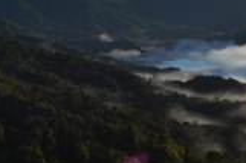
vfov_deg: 8.3
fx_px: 1126
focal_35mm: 165
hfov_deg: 11.3
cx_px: 489
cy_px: 28
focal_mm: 26
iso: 100
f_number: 8
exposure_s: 1/250
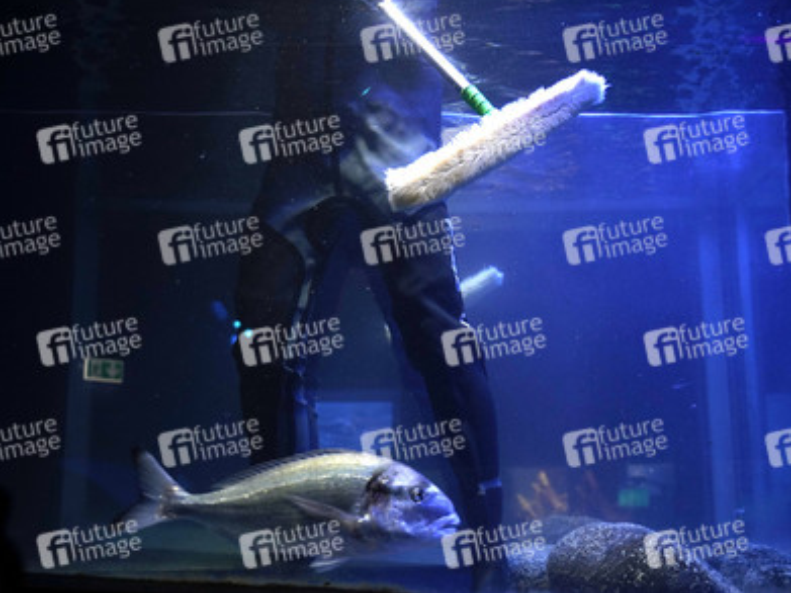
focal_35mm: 41
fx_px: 937
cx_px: 440
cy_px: 291
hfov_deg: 45.7
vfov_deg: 35.1
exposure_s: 1/160
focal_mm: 37
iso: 1600
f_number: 2.8
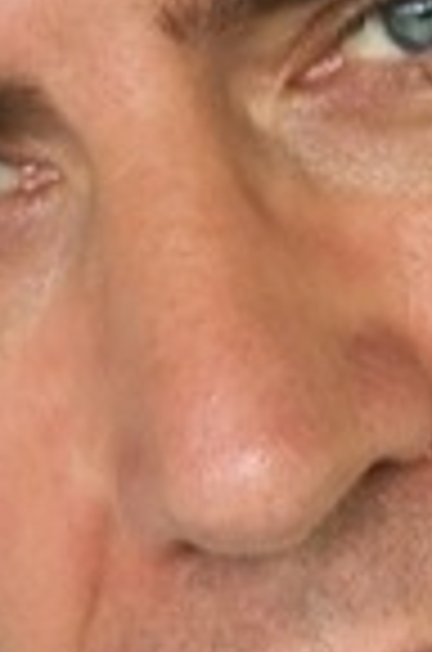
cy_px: 659
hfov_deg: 1.7
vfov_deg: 2.5
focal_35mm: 822
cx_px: 304
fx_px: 14870
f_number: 5.6
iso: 400
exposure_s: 1/125
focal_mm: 85
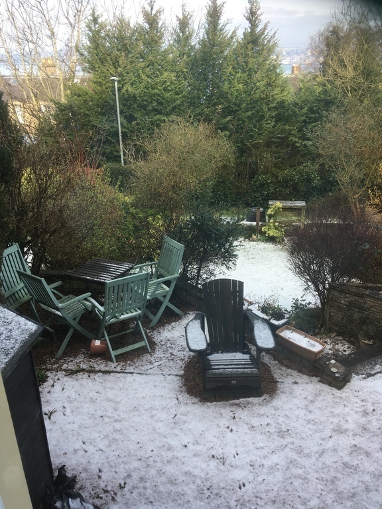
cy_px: 254
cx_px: 191
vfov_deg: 61.7
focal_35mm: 29
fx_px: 427
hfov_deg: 48.2
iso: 25
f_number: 2.2
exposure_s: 1/164
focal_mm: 4.15
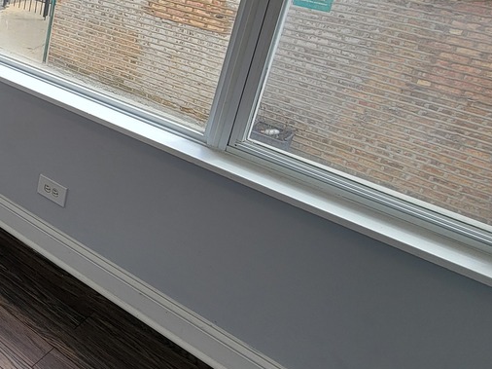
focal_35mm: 37
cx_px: -78
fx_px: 526
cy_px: 57
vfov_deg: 36.9
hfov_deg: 38.9
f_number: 2.2
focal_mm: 2.2
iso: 50
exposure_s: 1/155
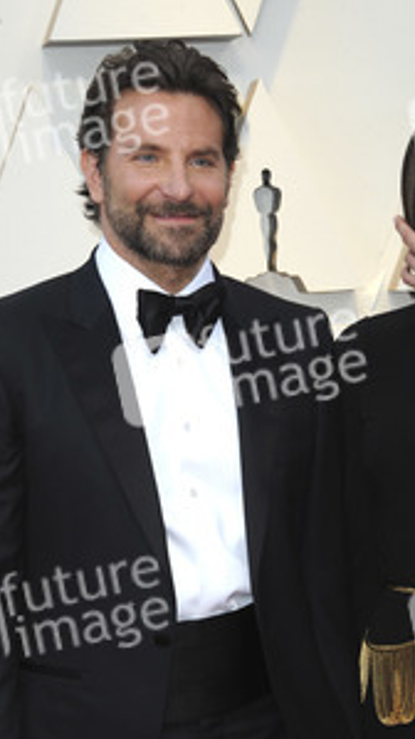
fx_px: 2741
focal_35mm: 140
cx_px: 312
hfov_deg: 8.6
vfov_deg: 15.3
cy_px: 492
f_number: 8
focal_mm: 100
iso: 1000
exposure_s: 1/250
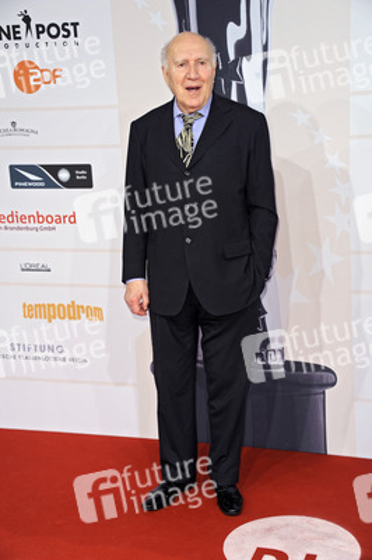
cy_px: 280
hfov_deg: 21.9
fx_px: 963
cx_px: 186
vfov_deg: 32.4
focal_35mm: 62
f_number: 5.6
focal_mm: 62
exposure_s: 1/160
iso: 1000
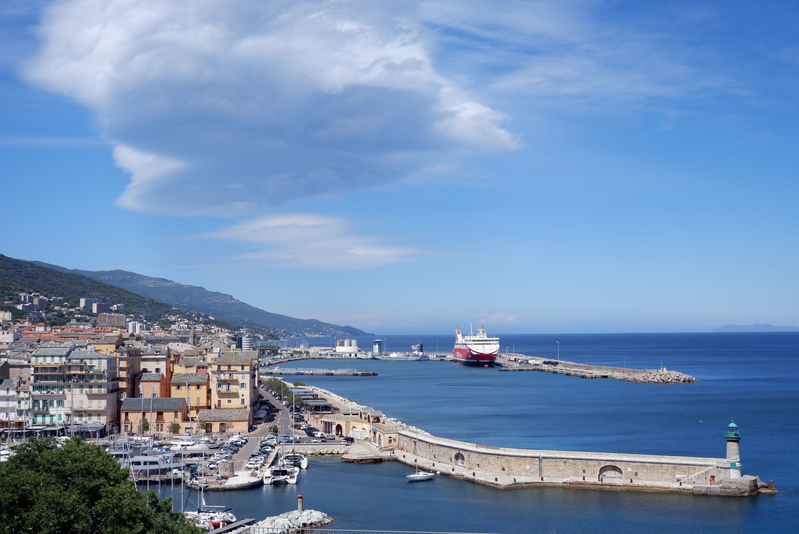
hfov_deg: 46.4
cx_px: 400
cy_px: 267
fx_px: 933
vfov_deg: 31.9
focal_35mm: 42
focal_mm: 28
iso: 200
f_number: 11
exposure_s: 1/400
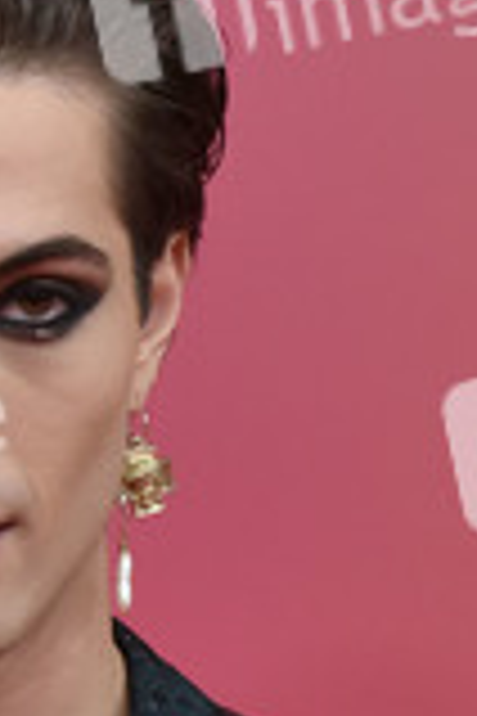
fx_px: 7234
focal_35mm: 364
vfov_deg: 5.7
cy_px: 653
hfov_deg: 3.8
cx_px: -94
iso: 2000
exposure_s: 1/200
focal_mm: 145
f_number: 5.6
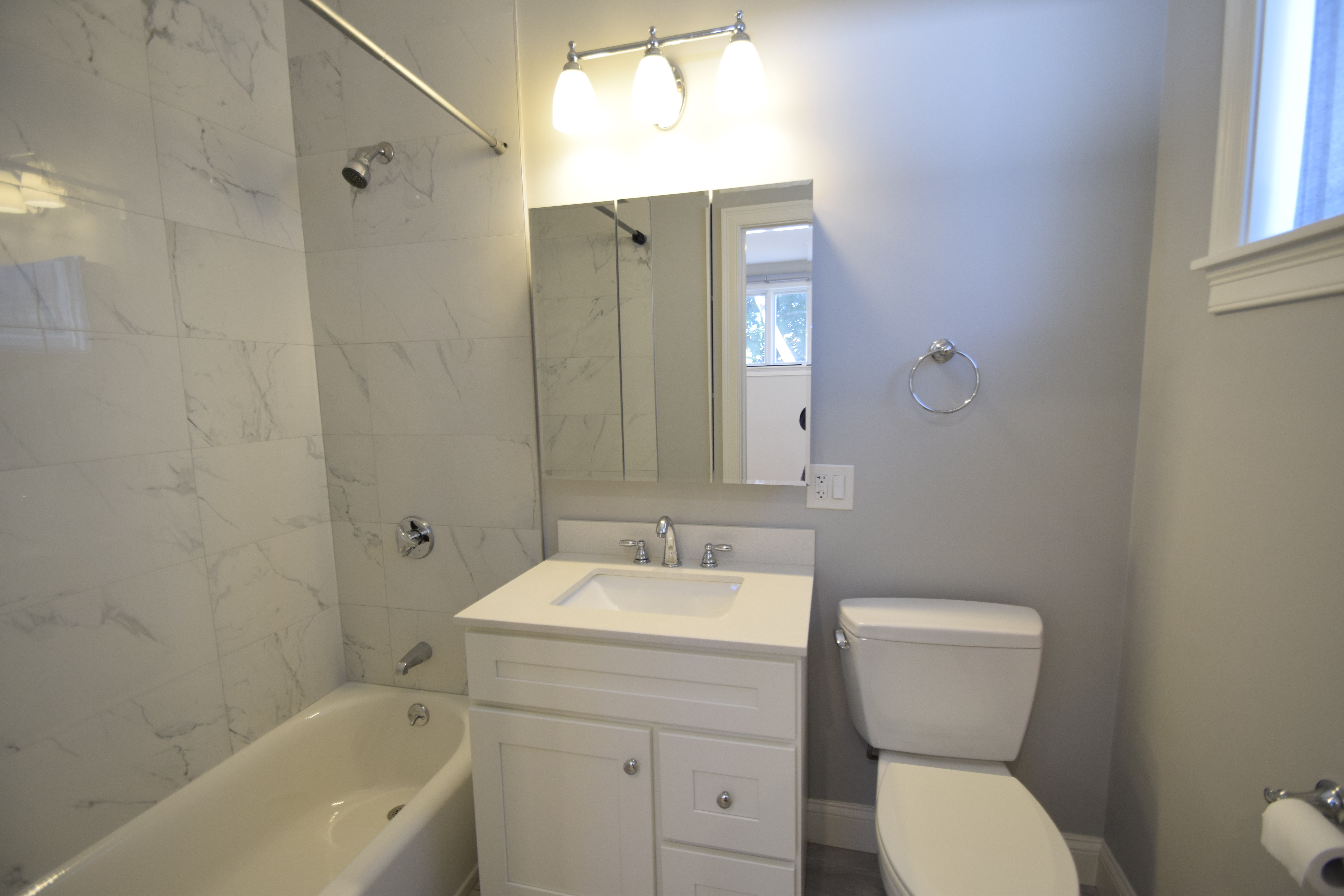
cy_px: 448
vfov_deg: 77.3
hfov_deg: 100.4
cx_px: 672
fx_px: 560
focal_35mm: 15
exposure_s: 1/60
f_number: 4
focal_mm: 10
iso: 560
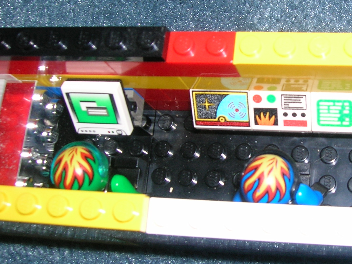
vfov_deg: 24.0
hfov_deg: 31.0
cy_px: 137
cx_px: 278
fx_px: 620
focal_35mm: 61
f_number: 4.9
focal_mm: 5.7
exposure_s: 1/60.1
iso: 50
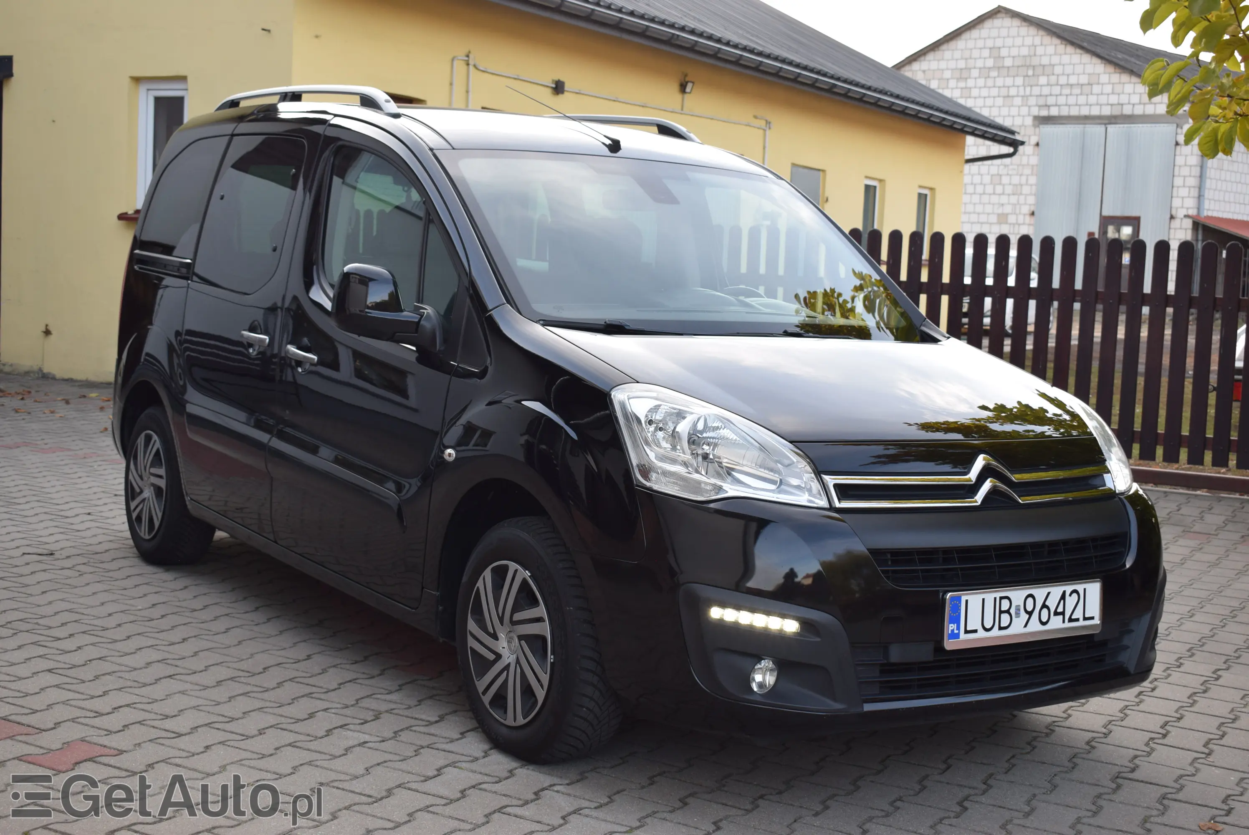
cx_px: 624
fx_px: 1667
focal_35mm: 48
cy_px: 418
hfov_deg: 41.1
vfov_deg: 28.1
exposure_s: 1/200
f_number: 7.1
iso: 400
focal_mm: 32
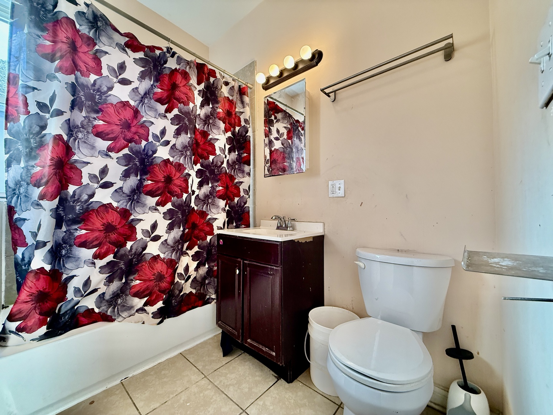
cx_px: 276
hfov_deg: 102.1
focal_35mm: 14
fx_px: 224
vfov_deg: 85.7
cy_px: 208
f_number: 2.2
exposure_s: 1/120
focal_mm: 2.22
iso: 250
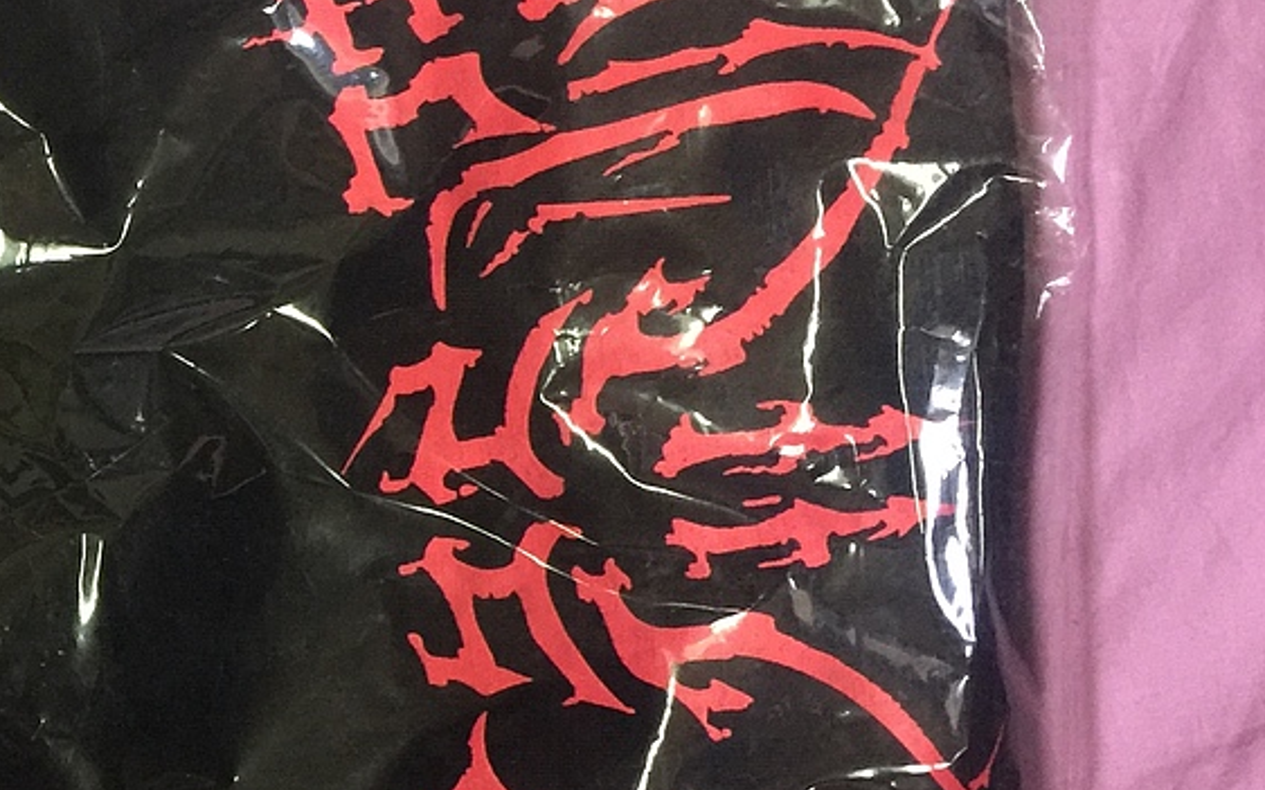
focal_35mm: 70
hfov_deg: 27.2
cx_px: -86
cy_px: 567
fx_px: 2413
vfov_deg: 18.5
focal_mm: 4.15
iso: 125
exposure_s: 1/17
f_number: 2.2
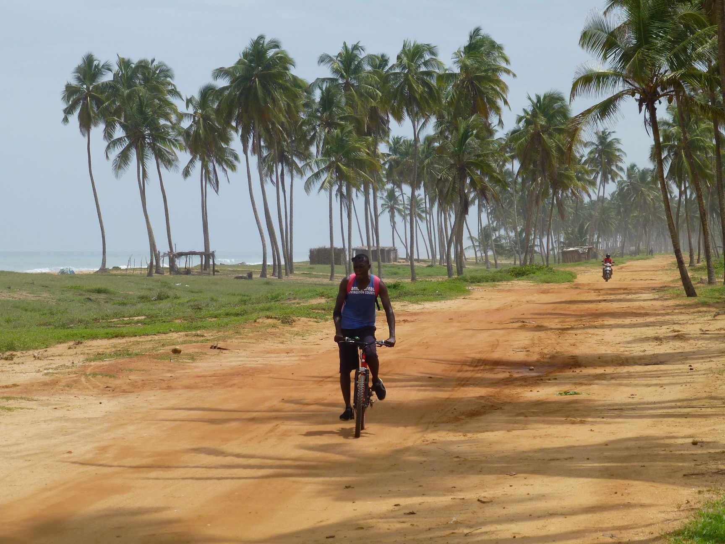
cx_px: 362
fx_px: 2660
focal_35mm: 127
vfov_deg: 11.7
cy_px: 272
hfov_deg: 15.5
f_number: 5.3
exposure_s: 1/800
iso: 100
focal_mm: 20.6
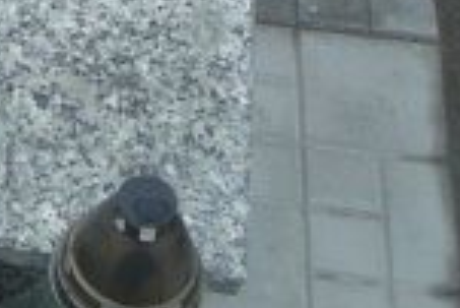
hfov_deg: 12.2
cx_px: -387
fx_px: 1970
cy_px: -217
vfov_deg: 8.6
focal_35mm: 154
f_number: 2.8
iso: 80
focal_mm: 5.2
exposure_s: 1/125
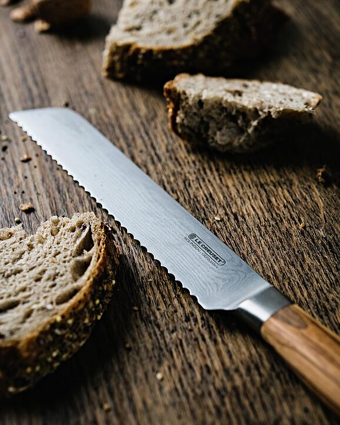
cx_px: 170
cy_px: 248
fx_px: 855
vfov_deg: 27.8
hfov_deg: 22.5
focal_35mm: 68
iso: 100
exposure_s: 1/250
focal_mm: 60
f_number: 5
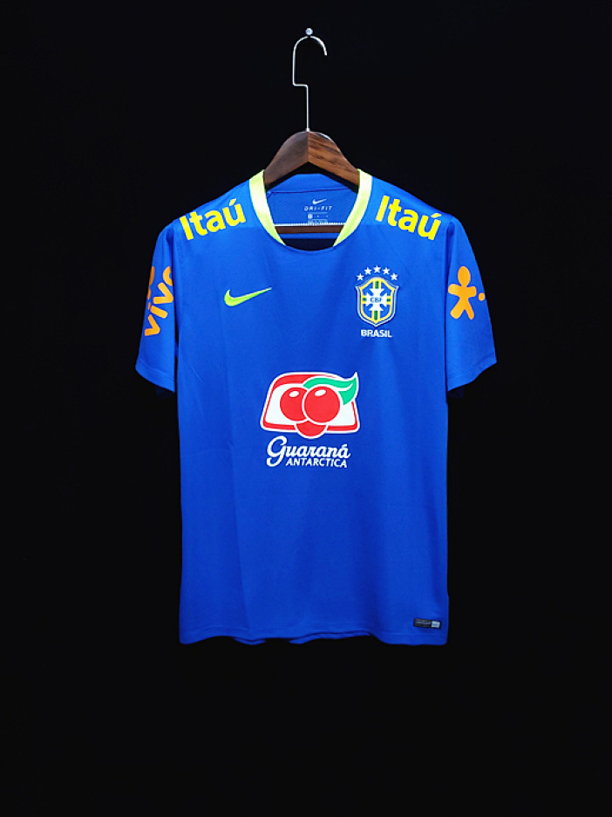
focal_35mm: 30
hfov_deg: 46.8
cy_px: 367
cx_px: 307
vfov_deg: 59.8
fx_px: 707
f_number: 1.5
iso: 200
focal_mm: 4.3
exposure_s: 1/30
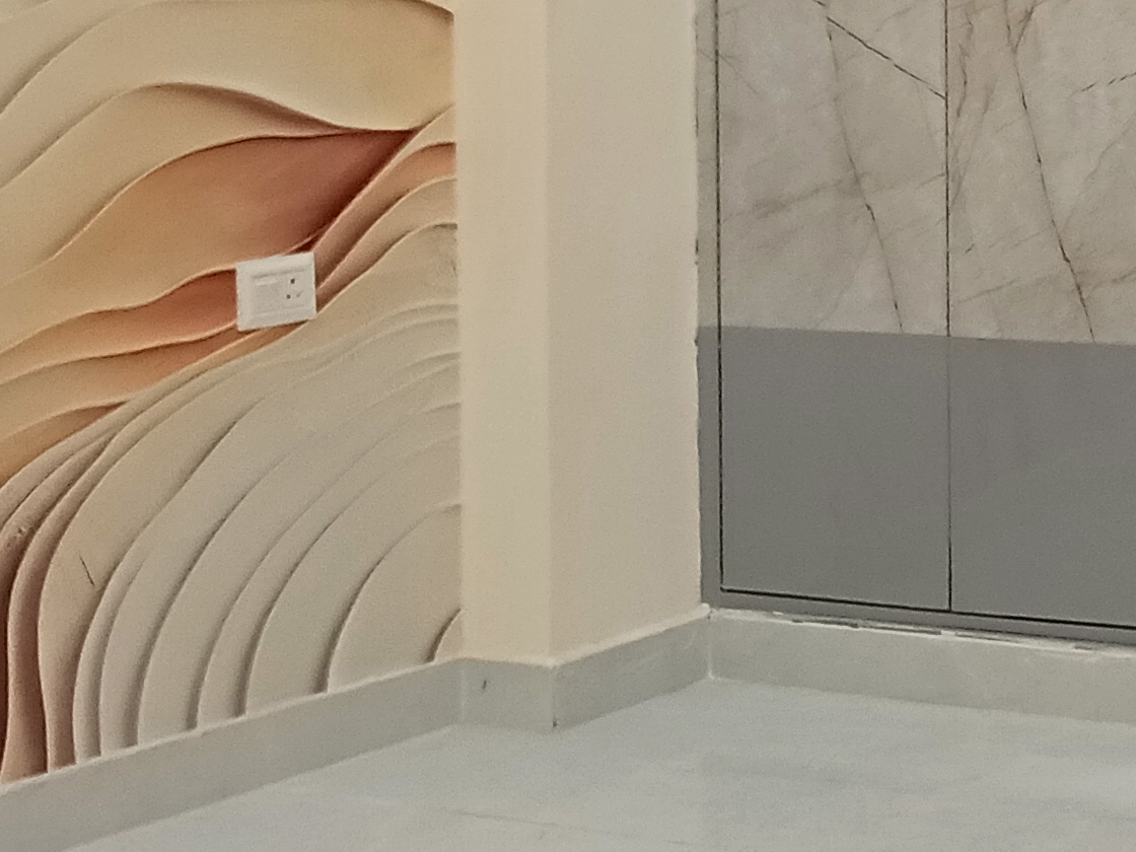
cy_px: 154
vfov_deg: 14.1
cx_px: 1058
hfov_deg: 18.5
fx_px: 3413
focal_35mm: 104
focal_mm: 3.46
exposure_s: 1/33.3
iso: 243
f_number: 2.2
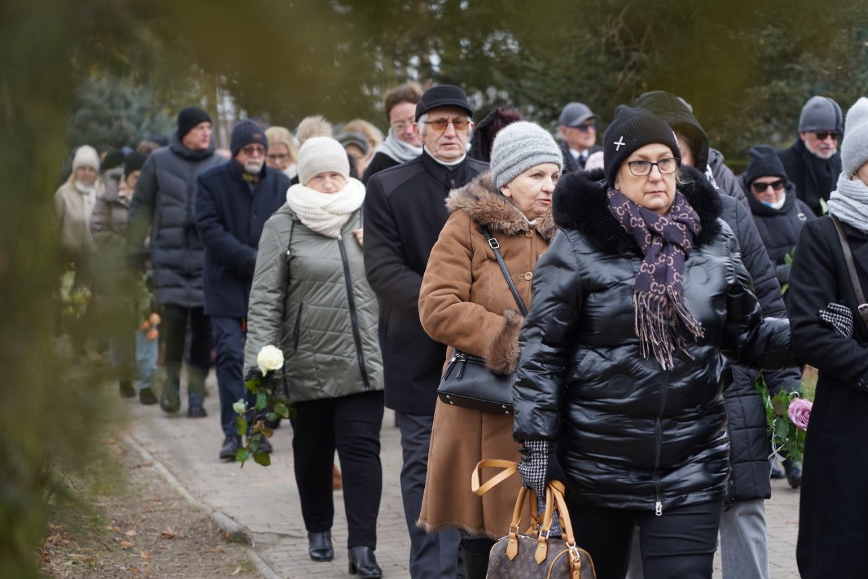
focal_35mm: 102
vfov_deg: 13.4
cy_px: 287
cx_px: 438
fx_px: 2459
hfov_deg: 20.0
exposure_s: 1/125
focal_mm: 101
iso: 250
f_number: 4
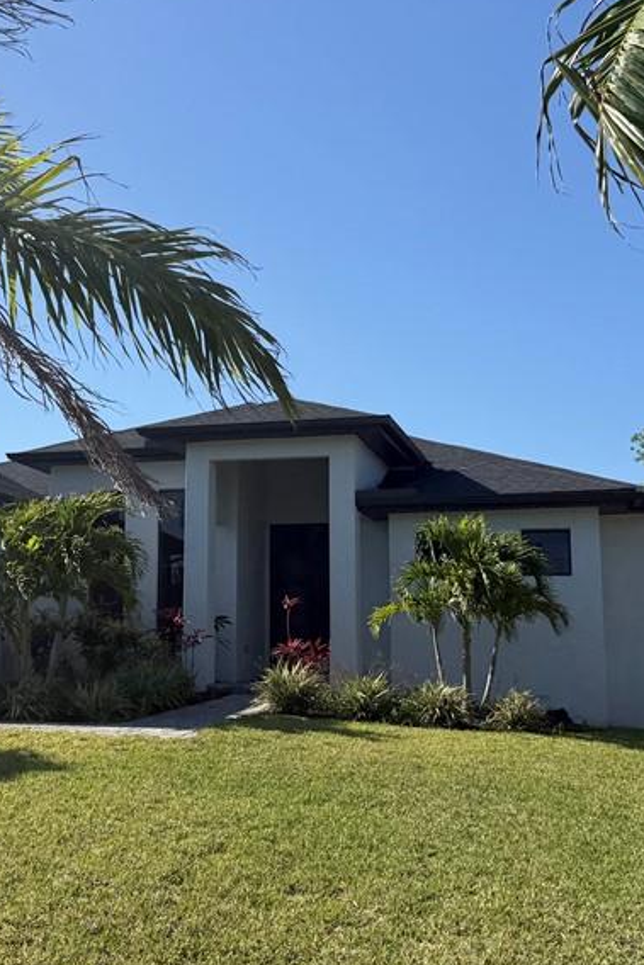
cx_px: 168
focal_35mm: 45
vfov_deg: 43.6
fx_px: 1207
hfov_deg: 29.5
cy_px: 466
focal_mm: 6.76
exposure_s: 1/5319
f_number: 1.78
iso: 80
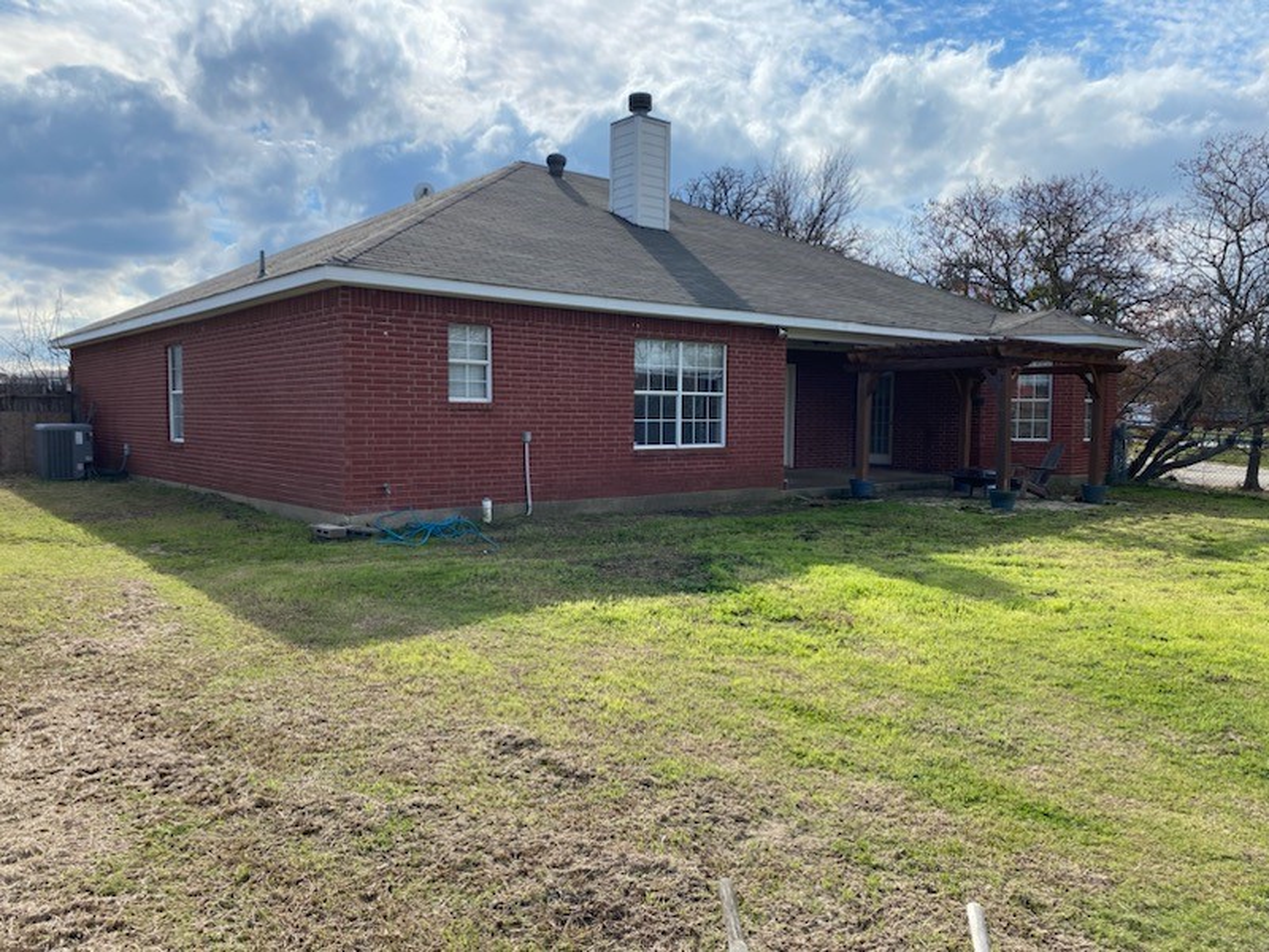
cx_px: 634
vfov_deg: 53.1
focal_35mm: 26
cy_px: 476
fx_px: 953
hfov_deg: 67.3
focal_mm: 4.25
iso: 32
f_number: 1.8
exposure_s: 1/2513
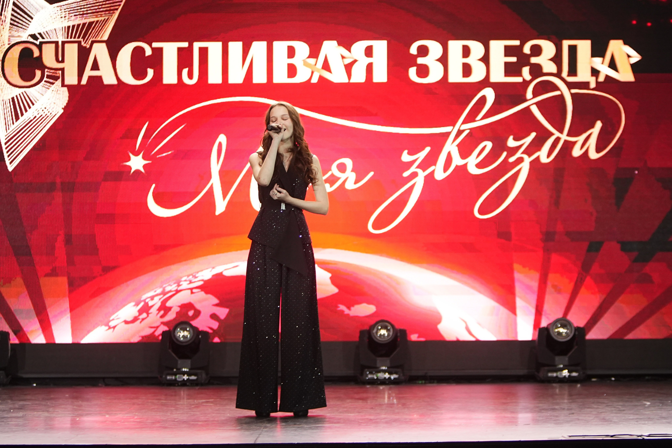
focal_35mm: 120
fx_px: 2240
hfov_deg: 17.1
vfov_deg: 11.4
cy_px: 224
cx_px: 336
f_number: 2.8
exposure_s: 1/250
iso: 1600
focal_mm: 80
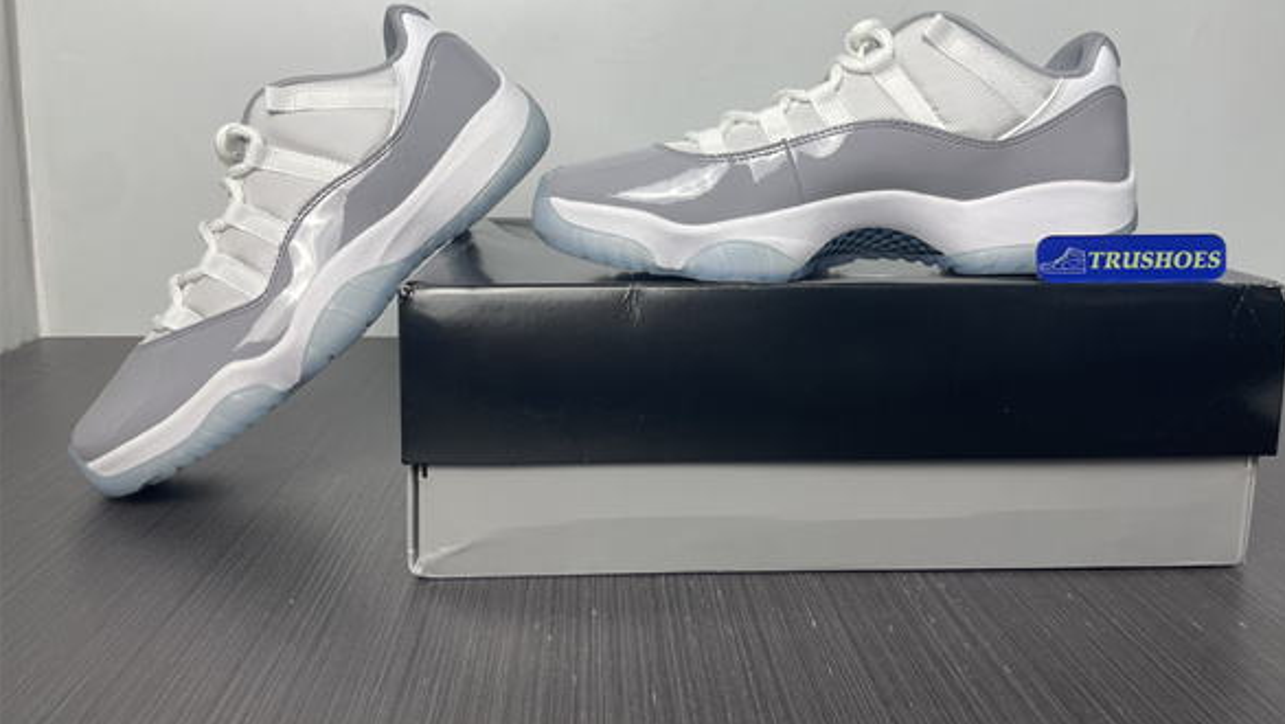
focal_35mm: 29
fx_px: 988
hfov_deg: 66.0
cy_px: 276
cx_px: 656
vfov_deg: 40.0
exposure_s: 1/150
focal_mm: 4.2
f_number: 1.6
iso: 32
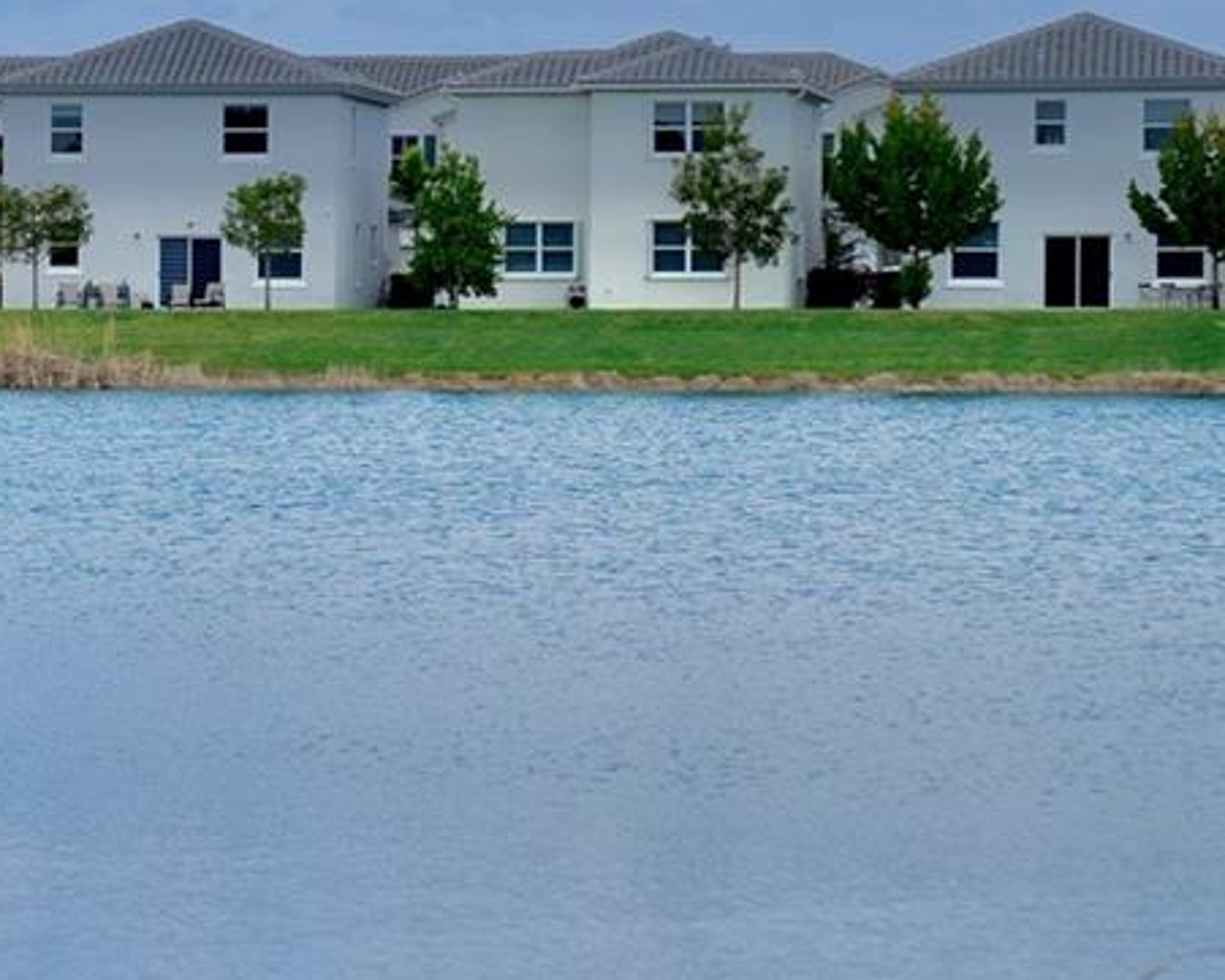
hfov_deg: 8.2
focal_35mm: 233
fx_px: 8449
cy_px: 524
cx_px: -253
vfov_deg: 6.6
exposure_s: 1/1600
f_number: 2.8
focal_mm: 70
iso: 100
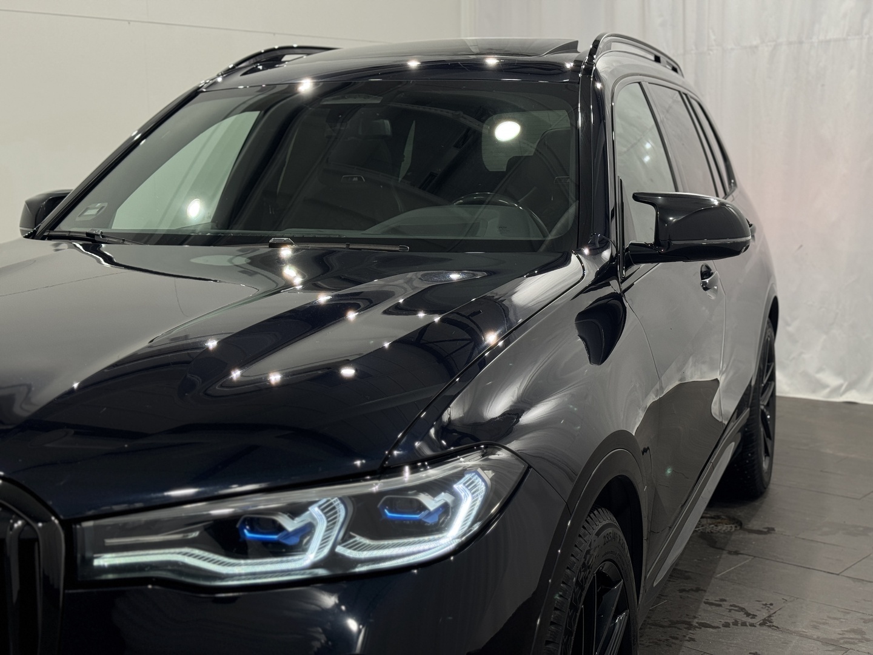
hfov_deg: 39.7
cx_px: 436
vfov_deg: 30.3
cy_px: 328
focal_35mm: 48
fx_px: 1211
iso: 50
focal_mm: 6.76
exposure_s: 1/126
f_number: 1.78
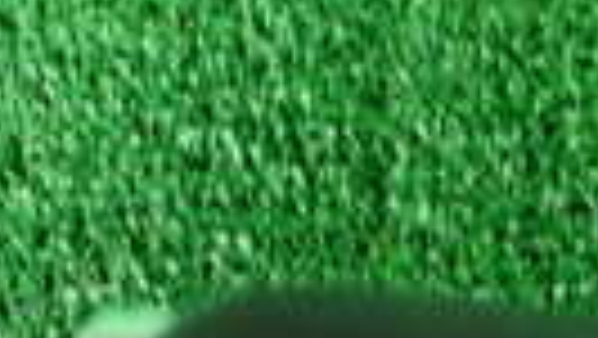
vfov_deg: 7.6
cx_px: 1025
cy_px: 861
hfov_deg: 13.3
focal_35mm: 147
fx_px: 2332
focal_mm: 5.4
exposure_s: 1/30
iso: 640
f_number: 2.3
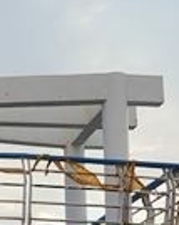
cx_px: -72
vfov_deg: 17.2
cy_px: 231
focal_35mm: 109
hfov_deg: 13.5
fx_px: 723
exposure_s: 1/40
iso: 125
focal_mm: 9
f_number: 2.8
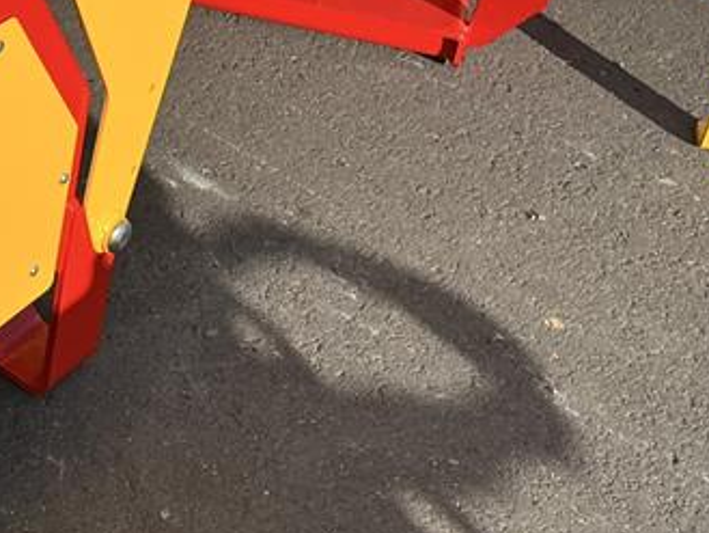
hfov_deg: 21.3
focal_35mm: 81
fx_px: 1660
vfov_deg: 17.8
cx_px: -265
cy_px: 11
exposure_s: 1/3623
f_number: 1.6
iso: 50
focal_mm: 5.1
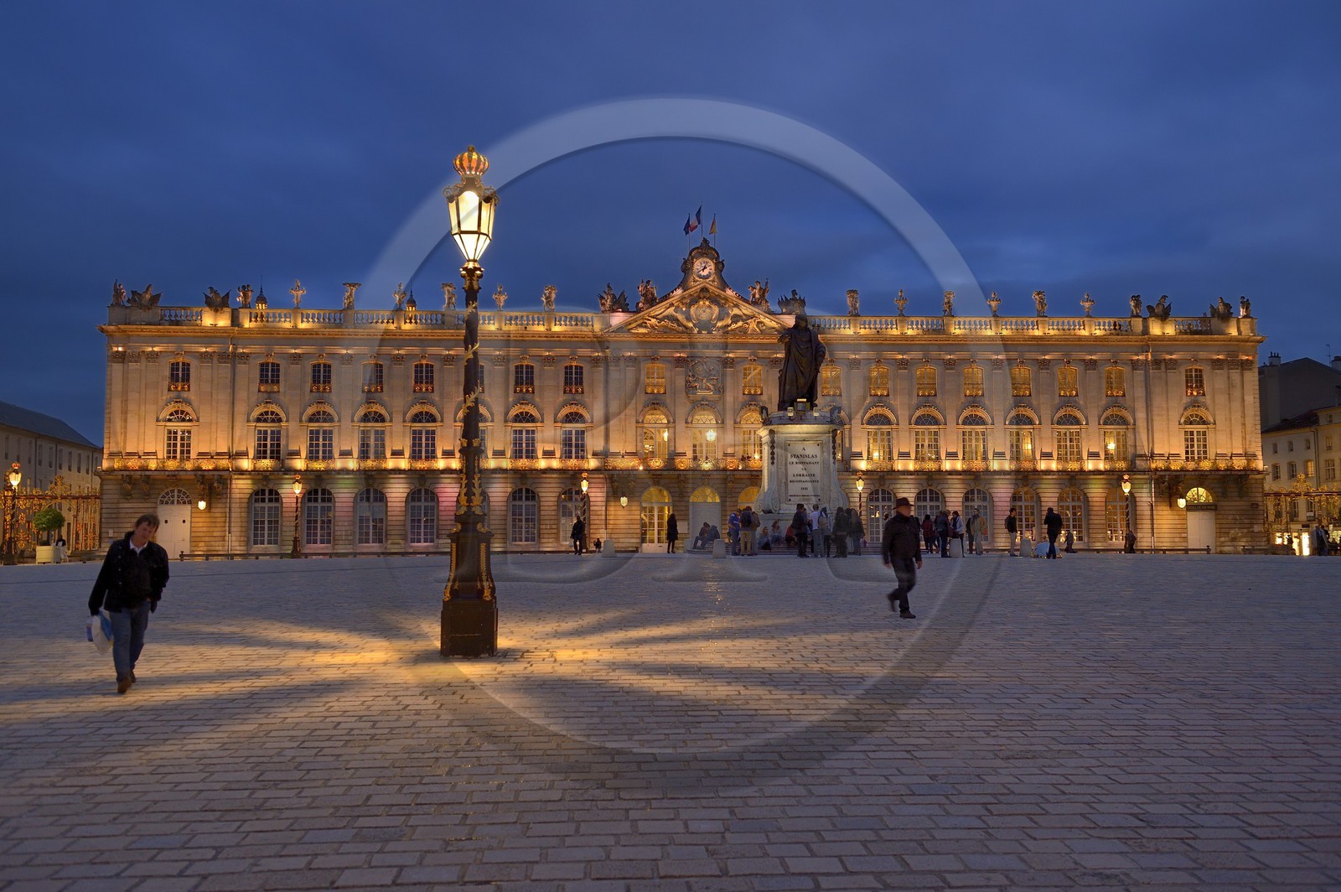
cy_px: 446
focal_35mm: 32
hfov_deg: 58.8
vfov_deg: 41.0
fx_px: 1191
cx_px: 670
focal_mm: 32
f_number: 4
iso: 1600
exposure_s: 1/40
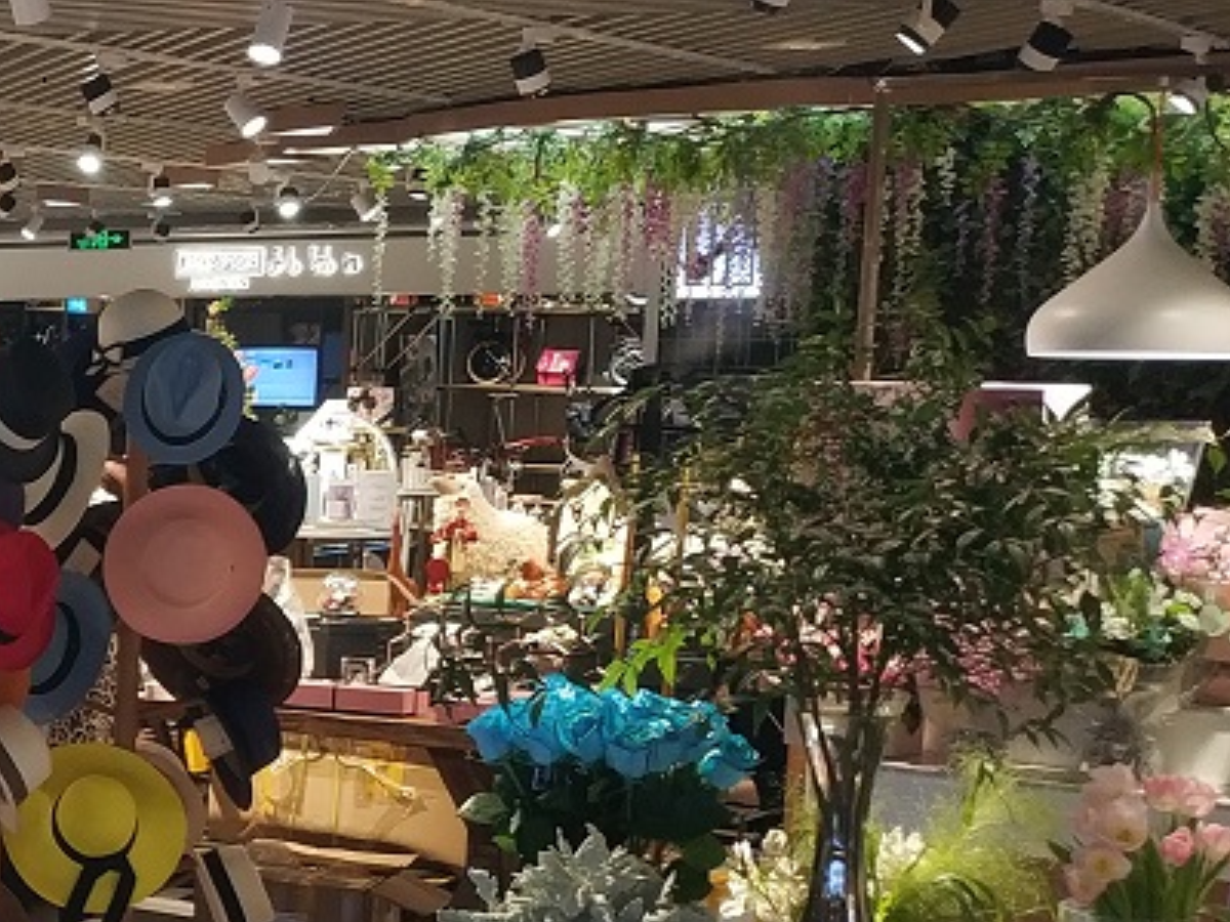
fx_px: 3411
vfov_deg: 15.3
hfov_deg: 19.1
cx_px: -308
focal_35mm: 96
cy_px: 741
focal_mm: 4.5
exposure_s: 1/33
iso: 223
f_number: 2
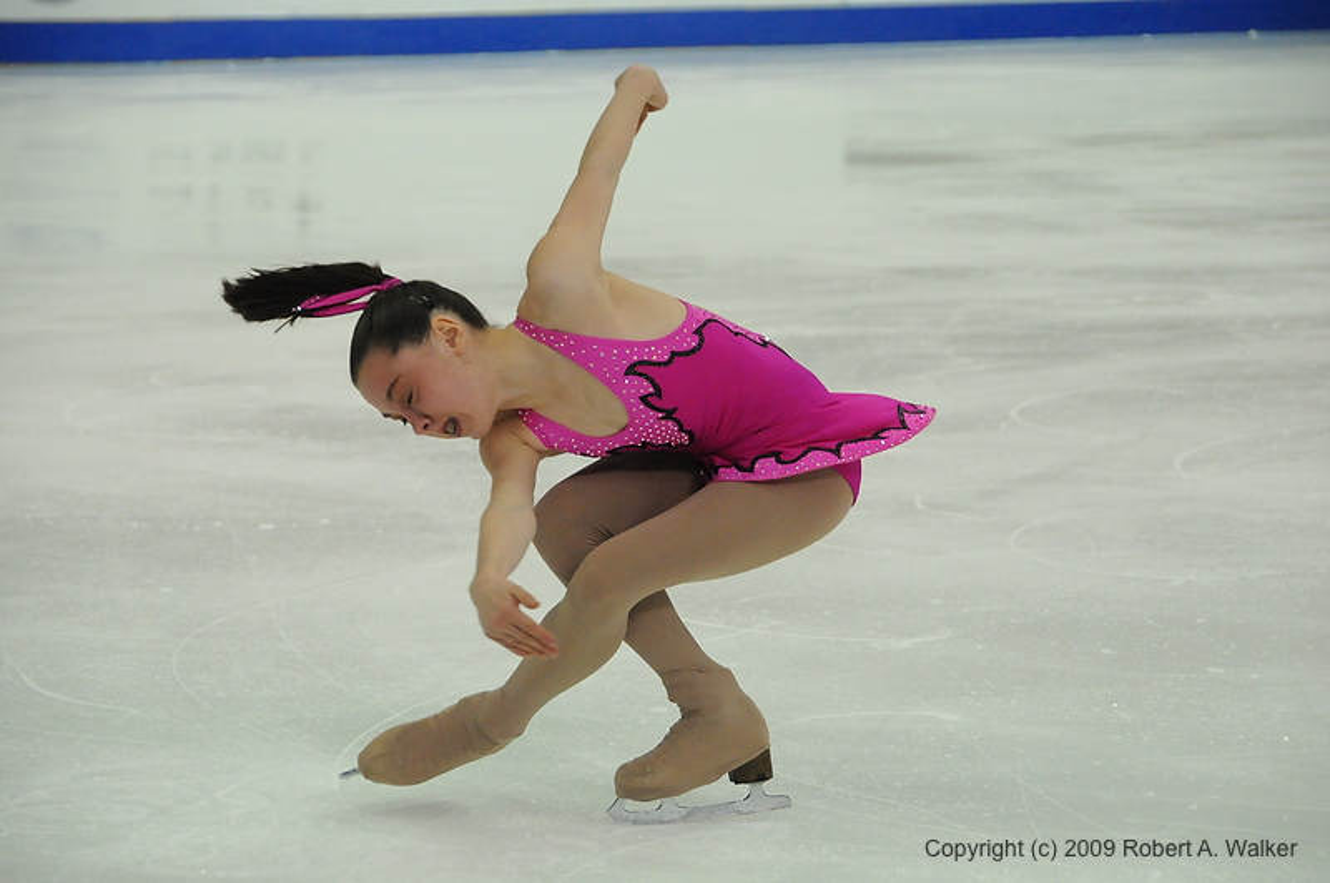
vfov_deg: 8.7
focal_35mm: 158
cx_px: 665
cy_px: 442
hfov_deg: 13.1
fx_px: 5810
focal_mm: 105
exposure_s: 1/1250
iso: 3200
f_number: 5.6
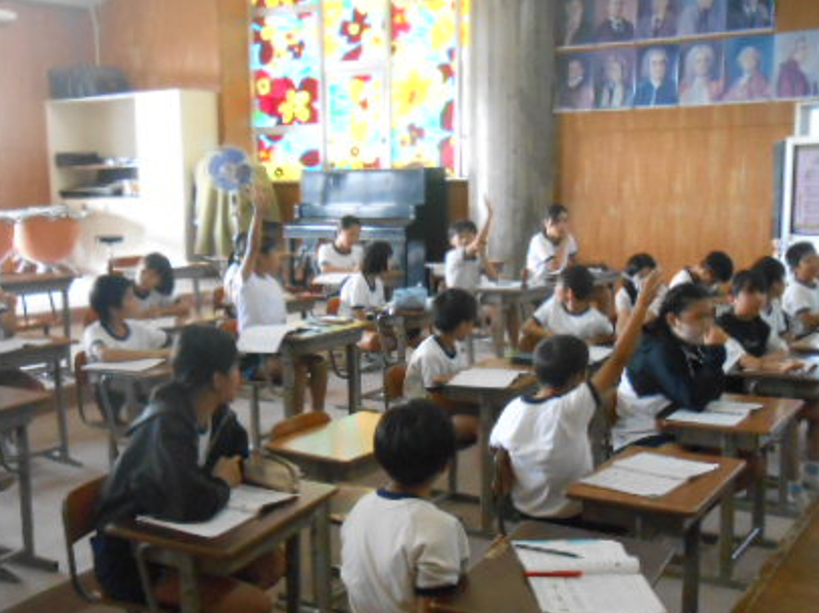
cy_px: 367
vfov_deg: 35.0
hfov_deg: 45.7
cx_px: 359
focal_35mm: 41
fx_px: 969
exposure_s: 1/100
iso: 800
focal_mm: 4.6
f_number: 3.5
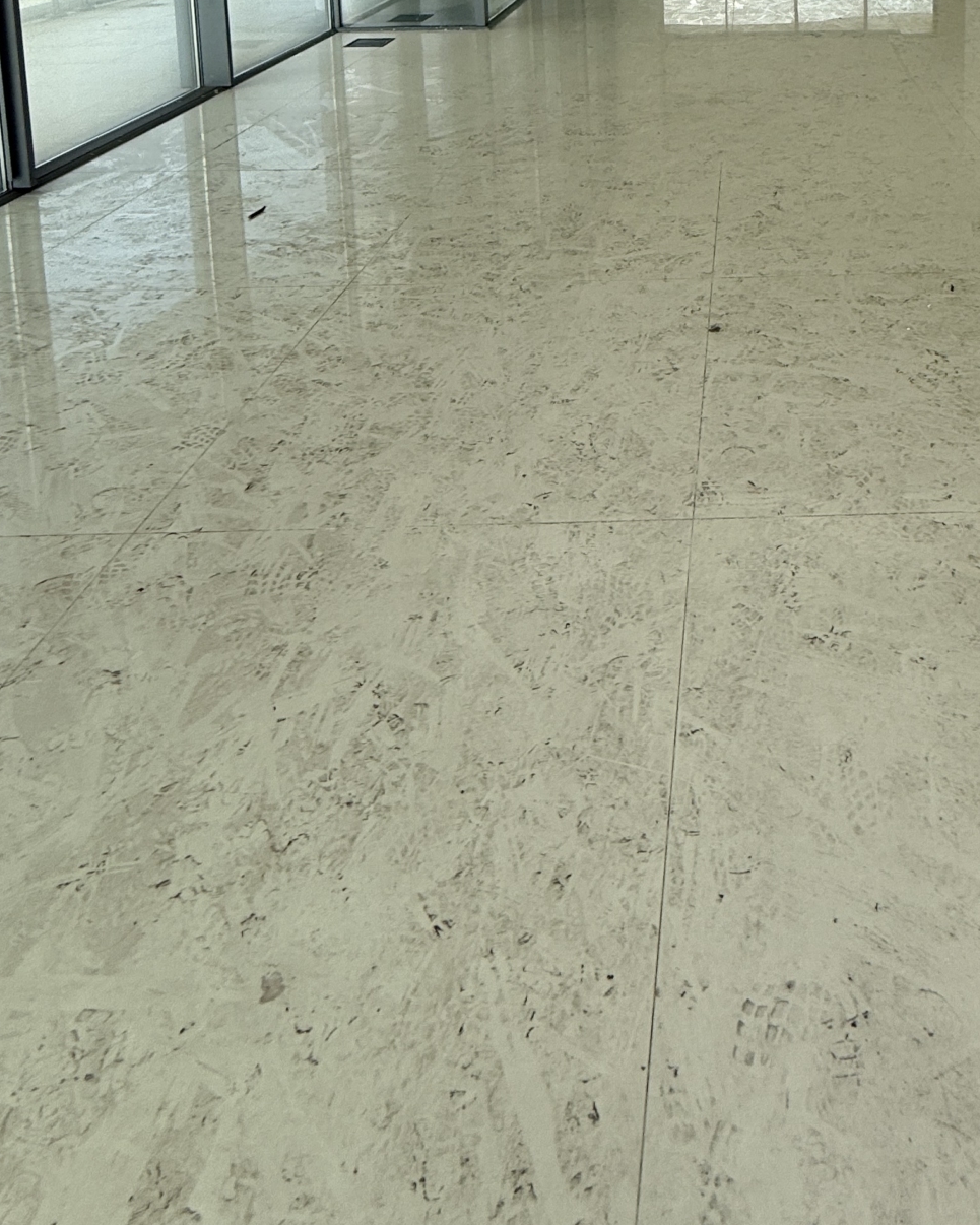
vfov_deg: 47.7
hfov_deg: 47.6
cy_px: -52
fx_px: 1051
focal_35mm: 29
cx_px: 767
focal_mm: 2.22
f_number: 2.2
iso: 50
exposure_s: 1/545
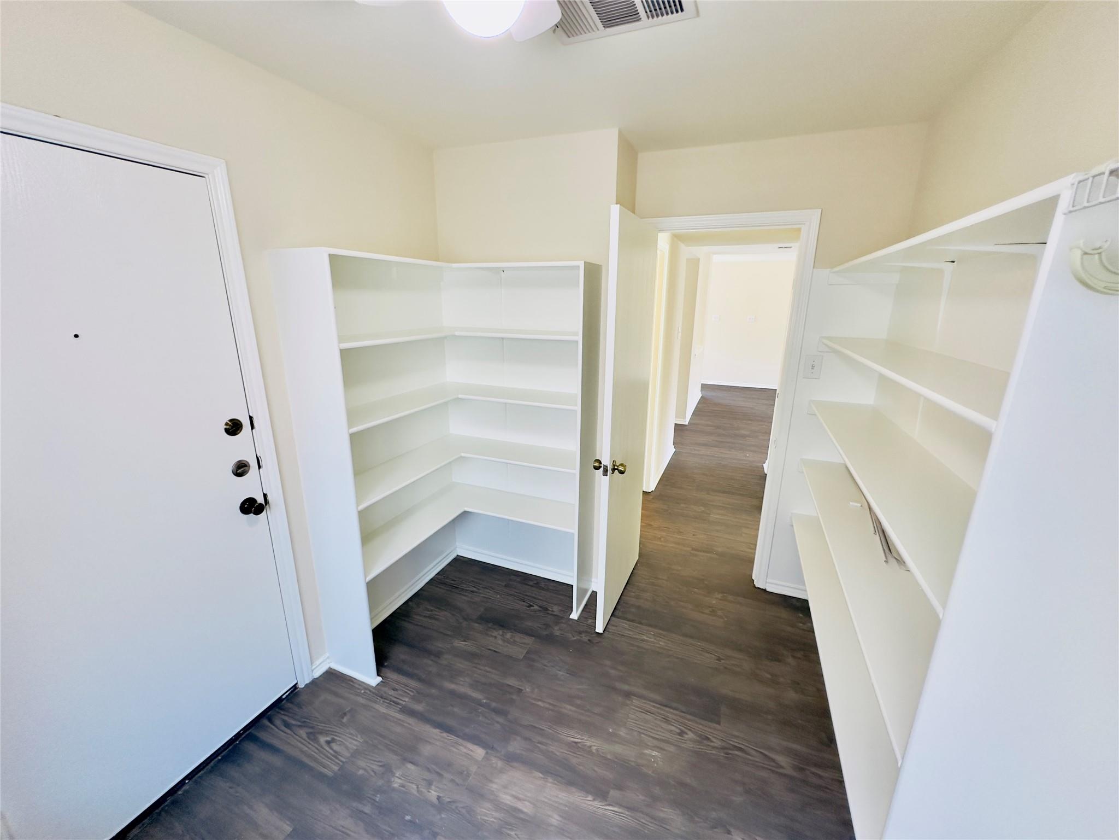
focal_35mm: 14
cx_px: 560
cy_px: 420
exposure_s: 1/60
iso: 160
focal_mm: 2.22
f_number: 2.2
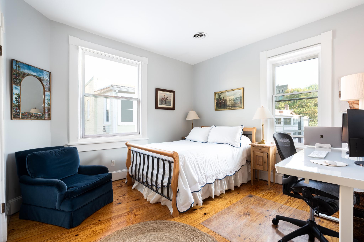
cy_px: 121
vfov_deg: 72.0
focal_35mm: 16
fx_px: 167
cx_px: 182
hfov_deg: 95.0
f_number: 13
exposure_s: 1/80
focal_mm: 16.5
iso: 800
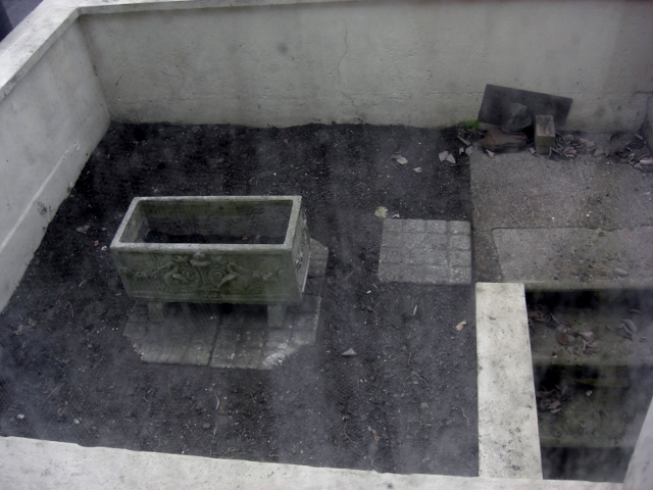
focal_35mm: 38
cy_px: 245
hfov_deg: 49.0
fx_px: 717
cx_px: 326
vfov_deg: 37.7
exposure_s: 1/160
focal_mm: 7.9
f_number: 2.8
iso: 80
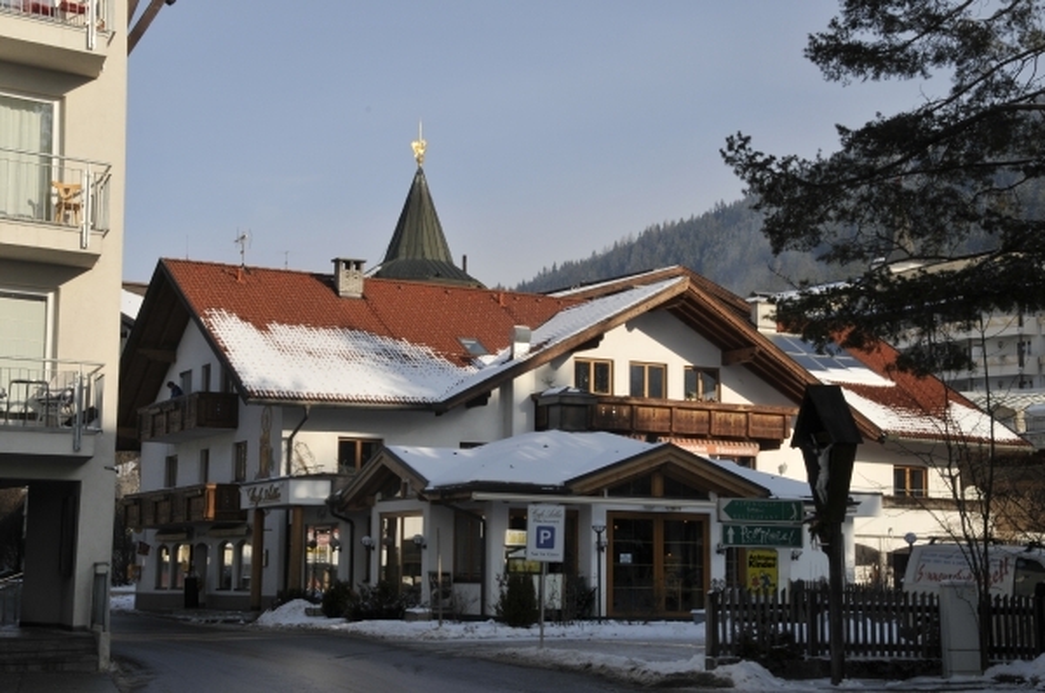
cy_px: 346
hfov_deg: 31.9
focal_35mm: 63
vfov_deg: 21.5
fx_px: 1826
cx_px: 522
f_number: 18
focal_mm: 42
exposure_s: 1/100
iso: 200
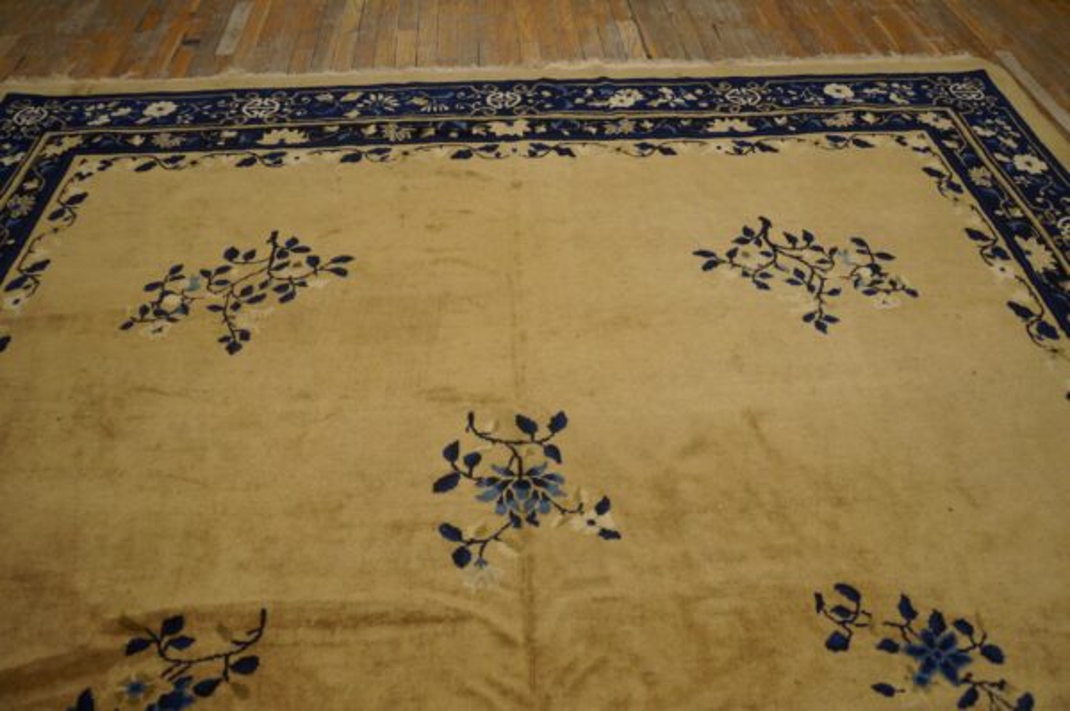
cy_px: 356
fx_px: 802
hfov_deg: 67.4
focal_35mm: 27
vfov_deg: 47.9
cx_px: 535
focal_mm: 18
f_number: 4
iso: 1000
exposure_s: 1/160
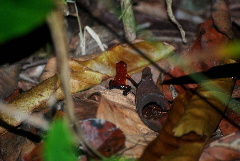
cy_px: 80
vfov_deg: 3.1
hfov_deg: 4.6
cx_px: 120
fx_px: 3004
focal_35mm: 450
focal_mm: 300
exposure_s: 1/60
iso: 400
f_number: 5.6
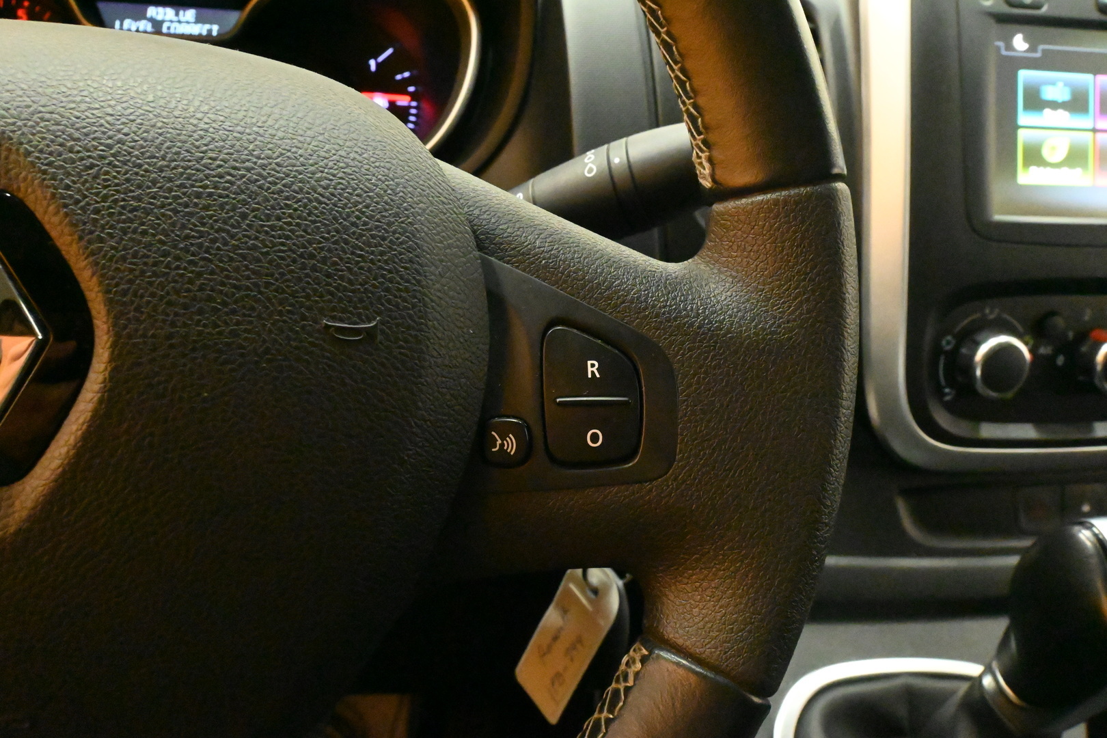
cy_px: 369
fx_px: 992
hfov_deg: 58.3
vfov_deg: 40.8
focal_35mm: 32
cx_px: 554
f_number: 11
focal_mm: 21.5
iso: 20000
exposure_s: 1/30
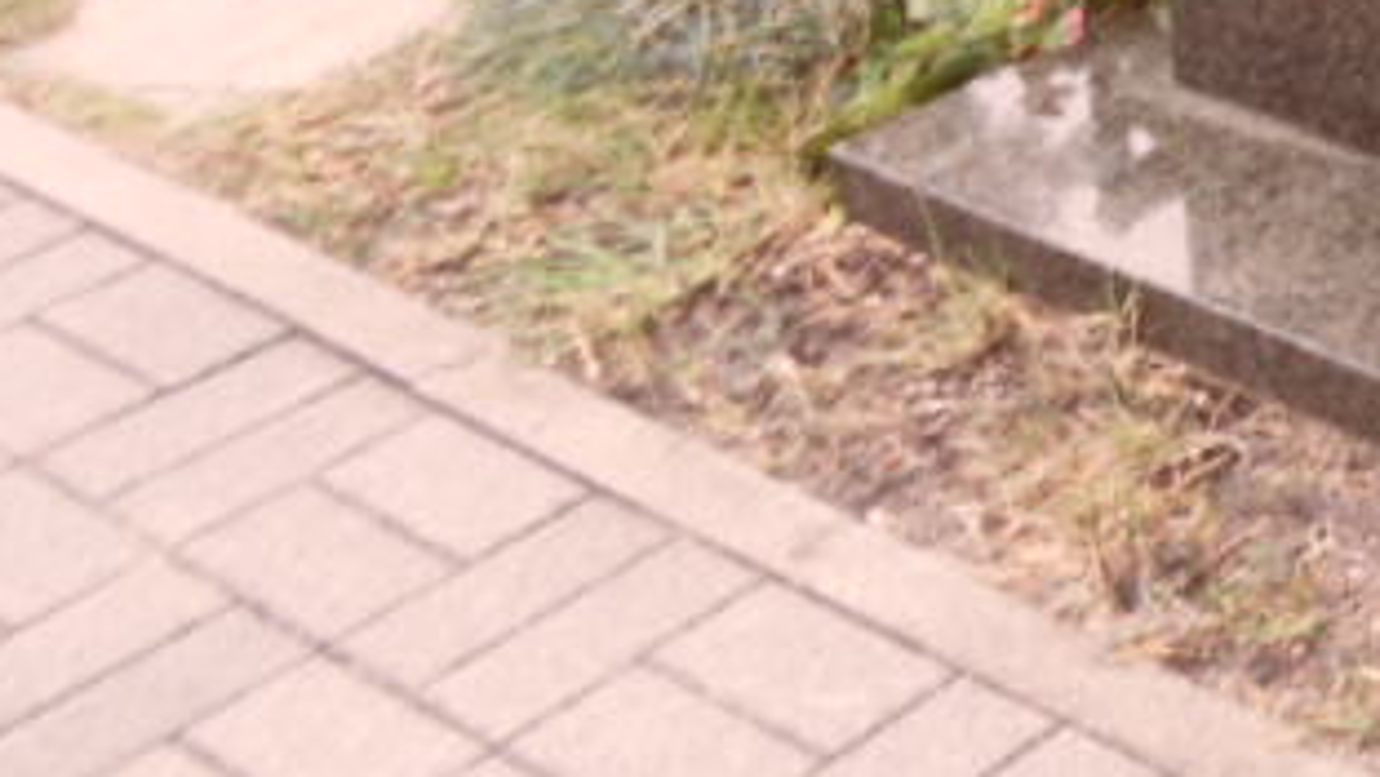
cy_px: -737
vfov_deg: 12.5
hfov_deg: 20.1
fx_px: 3147
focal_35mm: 86
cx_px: 2250
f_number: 3.2
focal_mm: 3.9
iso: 100
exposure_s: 1/60
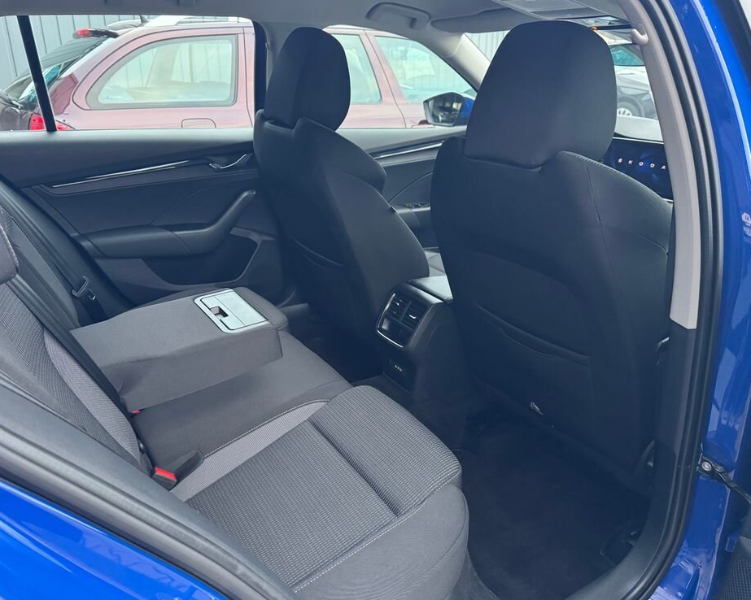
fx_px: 578
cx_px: 353
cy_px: 299
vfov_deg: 54.9
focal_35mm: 26
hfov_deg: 66.0
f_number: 1.78
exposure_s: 1/60
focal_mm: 6.76
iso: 800
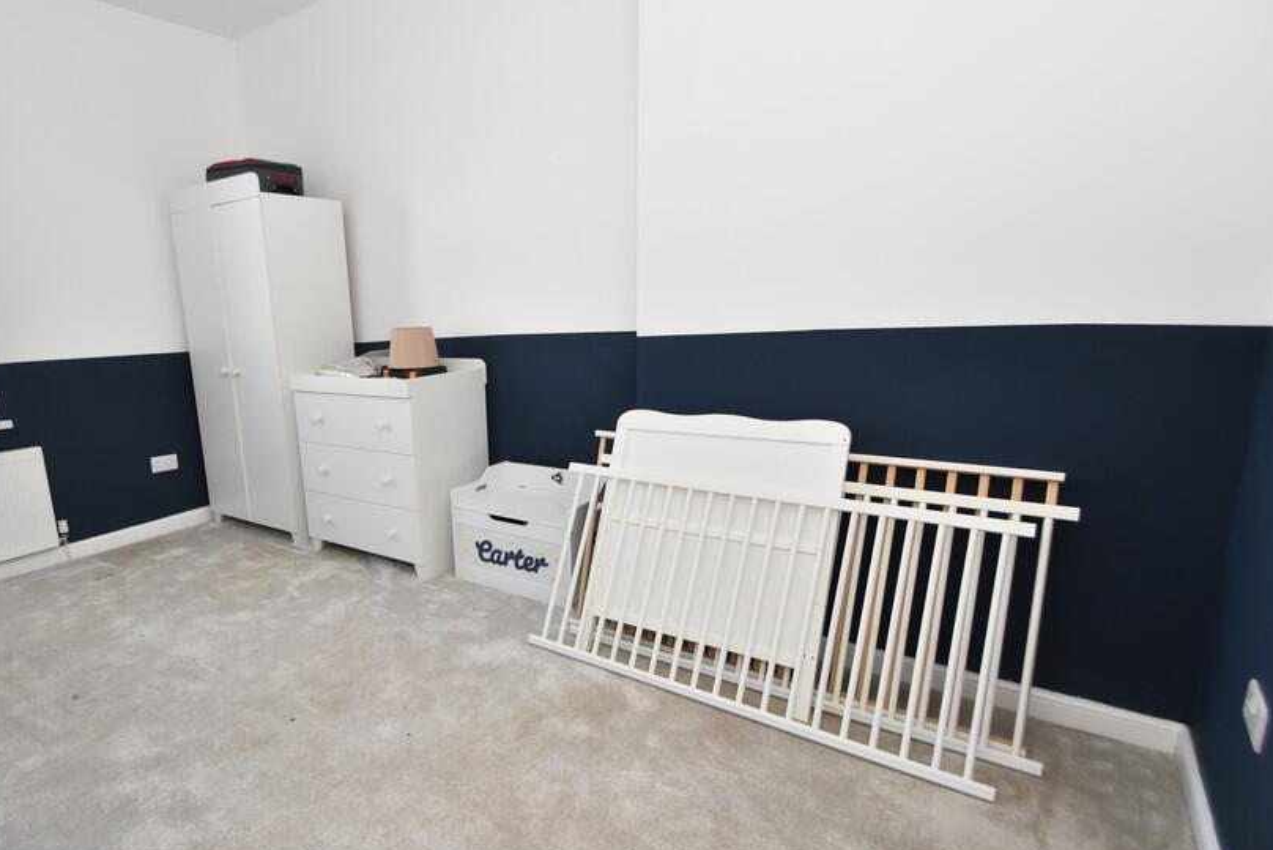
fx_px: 672
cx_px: 510
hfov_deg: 85.8
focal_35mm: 19
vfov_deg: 64.5
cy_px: 450
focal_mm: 10
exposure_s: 1/100
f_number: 5
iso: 800
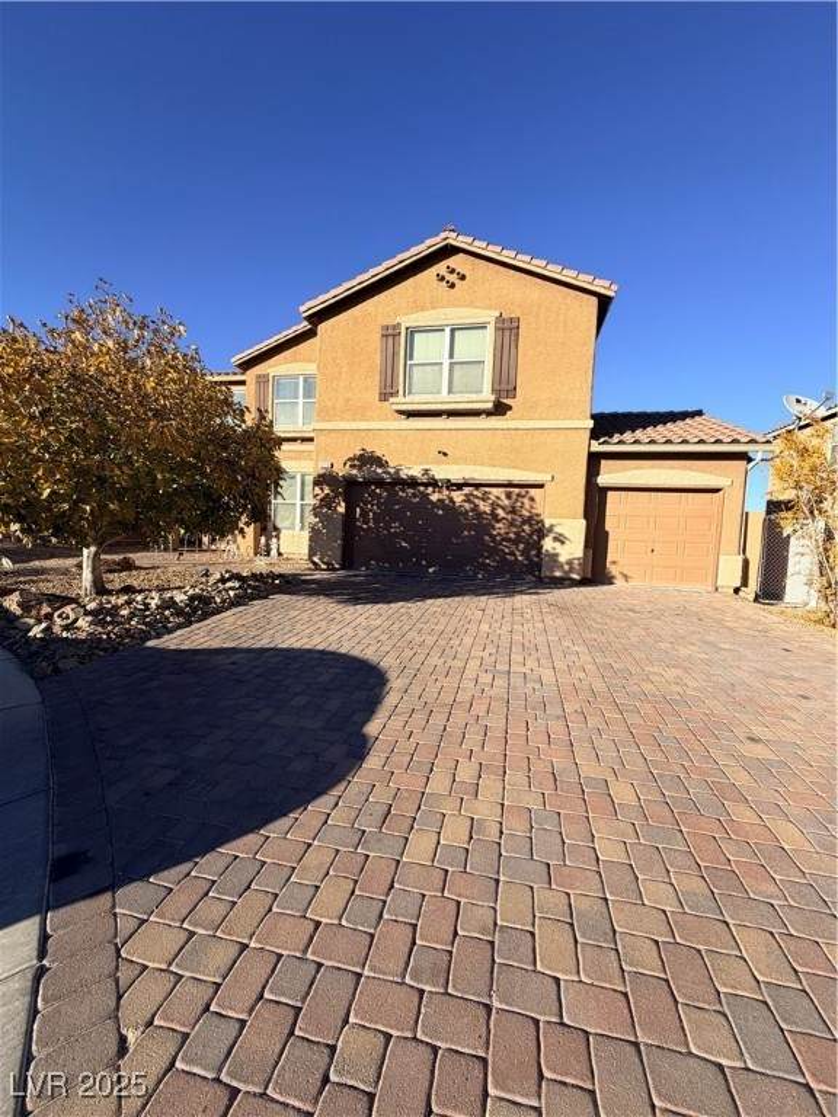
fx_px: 452
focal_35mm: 14
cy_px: 558
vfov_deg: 102.1
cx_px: 419
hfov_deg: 85.7
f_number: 2.2
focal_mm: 2.22
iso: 25
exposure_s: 1/770
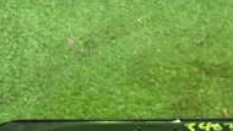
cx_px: 157
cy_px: 224
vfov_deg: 11.1
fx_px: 637
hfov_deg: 20.7
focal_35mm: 103
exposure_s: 1/25
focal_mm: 5.4
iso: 800
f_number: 2.3
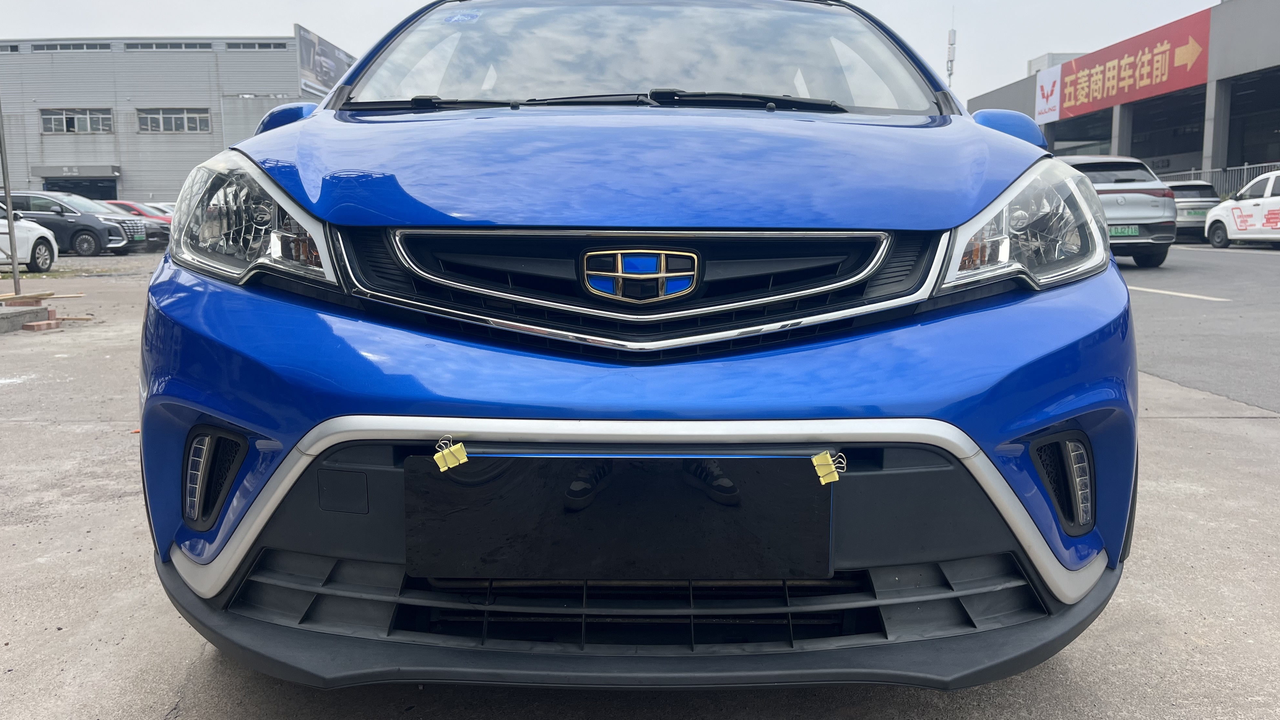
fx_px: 984
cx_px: 653
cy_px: 348
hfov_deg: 66.1
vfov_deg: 40.2
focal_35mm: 29
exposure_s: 1/2463
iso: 50
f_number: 1.6
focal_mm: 5.1
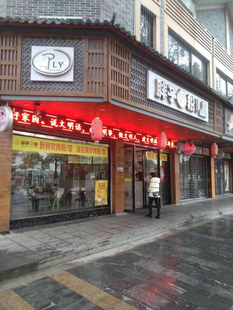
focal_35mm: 22
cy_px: 155
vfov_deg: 76.4
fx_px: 197
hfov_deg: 61.1
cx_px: 116
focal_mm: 3.81
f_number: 2.2
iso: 400
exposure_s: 1/50
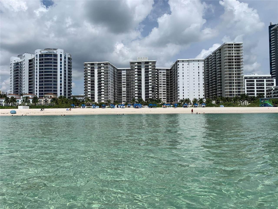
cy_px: 104
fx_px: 209
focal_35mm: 26
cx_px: 139
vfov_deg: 53.1
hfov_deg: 67.3
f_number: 1.8
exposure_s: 1/5405
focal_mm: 4.25
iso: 25
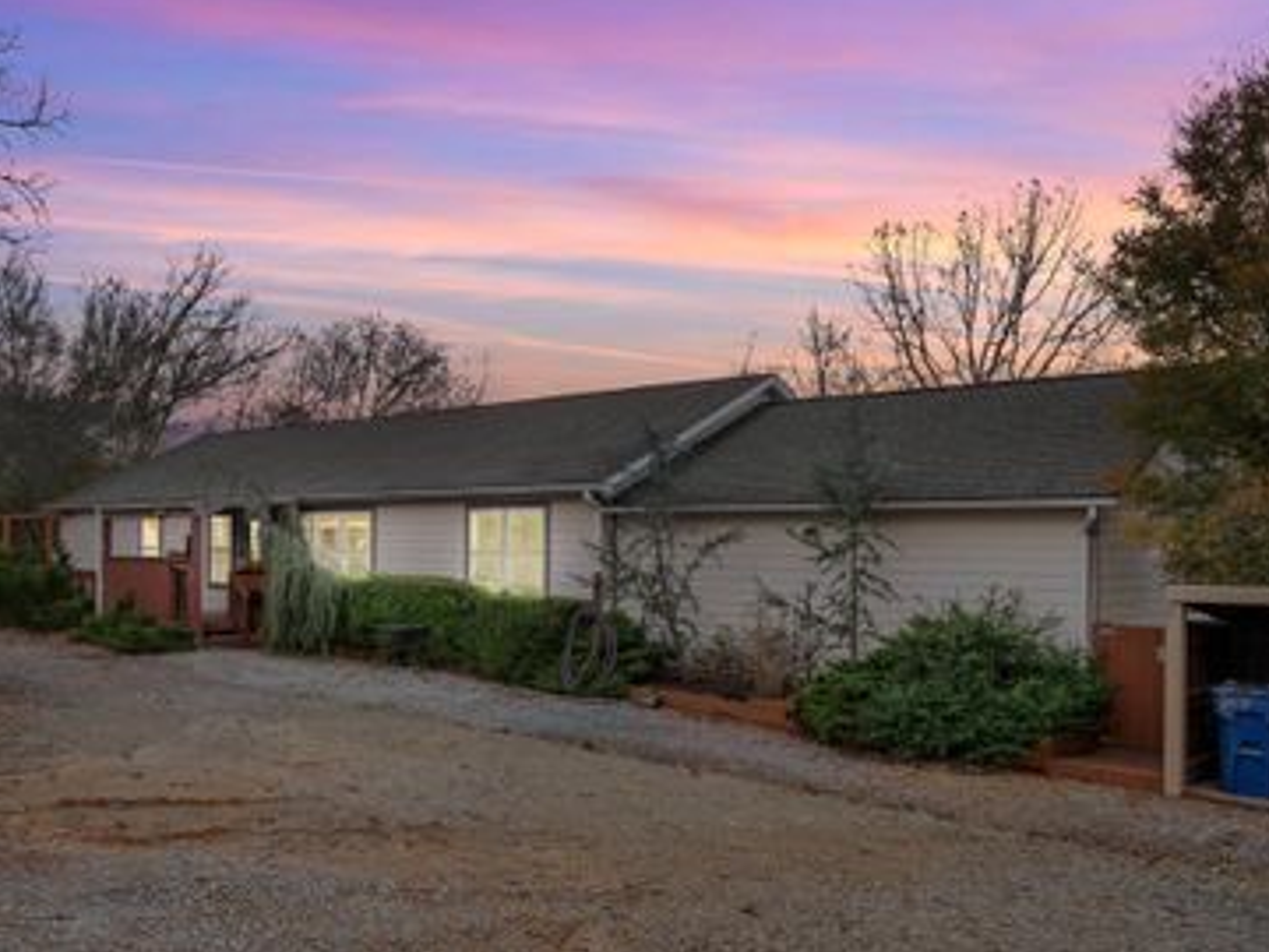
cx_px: 539
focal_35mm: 32
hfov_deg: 56.3
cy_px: 538
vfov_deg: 43.8
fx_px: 1180
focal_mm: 16.1
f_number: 9
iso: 400
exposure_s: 1/100
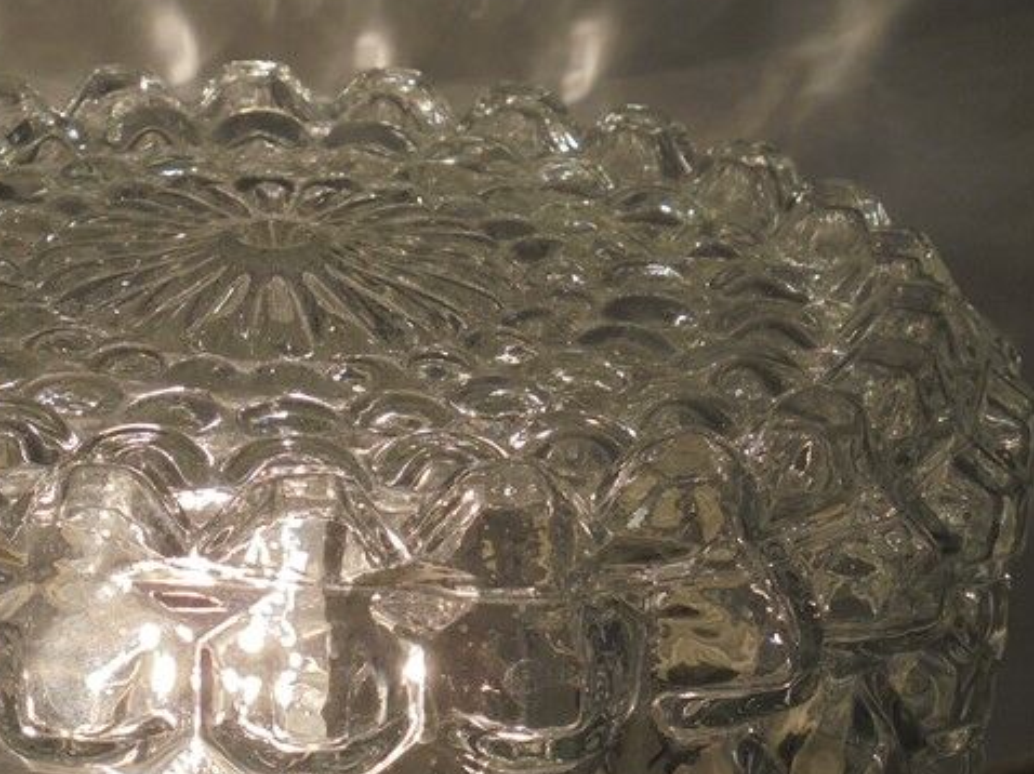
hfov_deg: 23.9
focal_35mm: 81
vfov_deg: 17.9
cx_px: 251
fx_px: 2418
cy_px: 695
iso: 100
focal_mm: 7.8
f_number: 4.5
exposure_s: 1/320
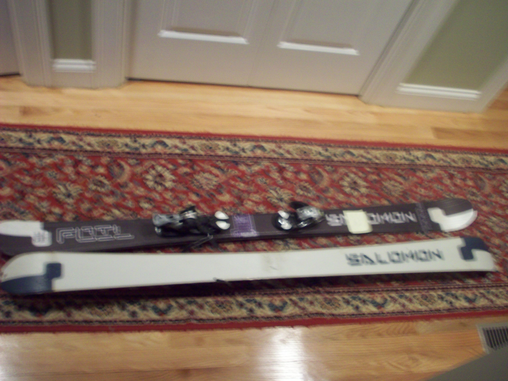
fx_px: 543
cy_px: 190
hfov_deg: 50.1
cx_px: 254
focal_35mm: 37
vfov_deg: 38.7
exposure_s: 1/8.05
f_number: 2.8
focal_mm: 6.2
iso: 160
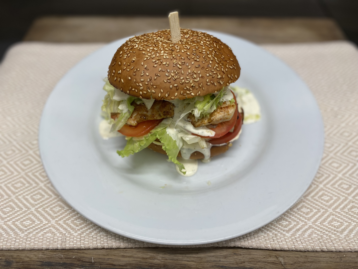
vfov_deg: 53.1
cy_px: 134
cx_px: 179
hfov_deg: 67.3
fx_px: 269
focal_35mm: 26
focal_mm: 4.25
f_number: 1.8
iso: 64
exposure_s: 1/121
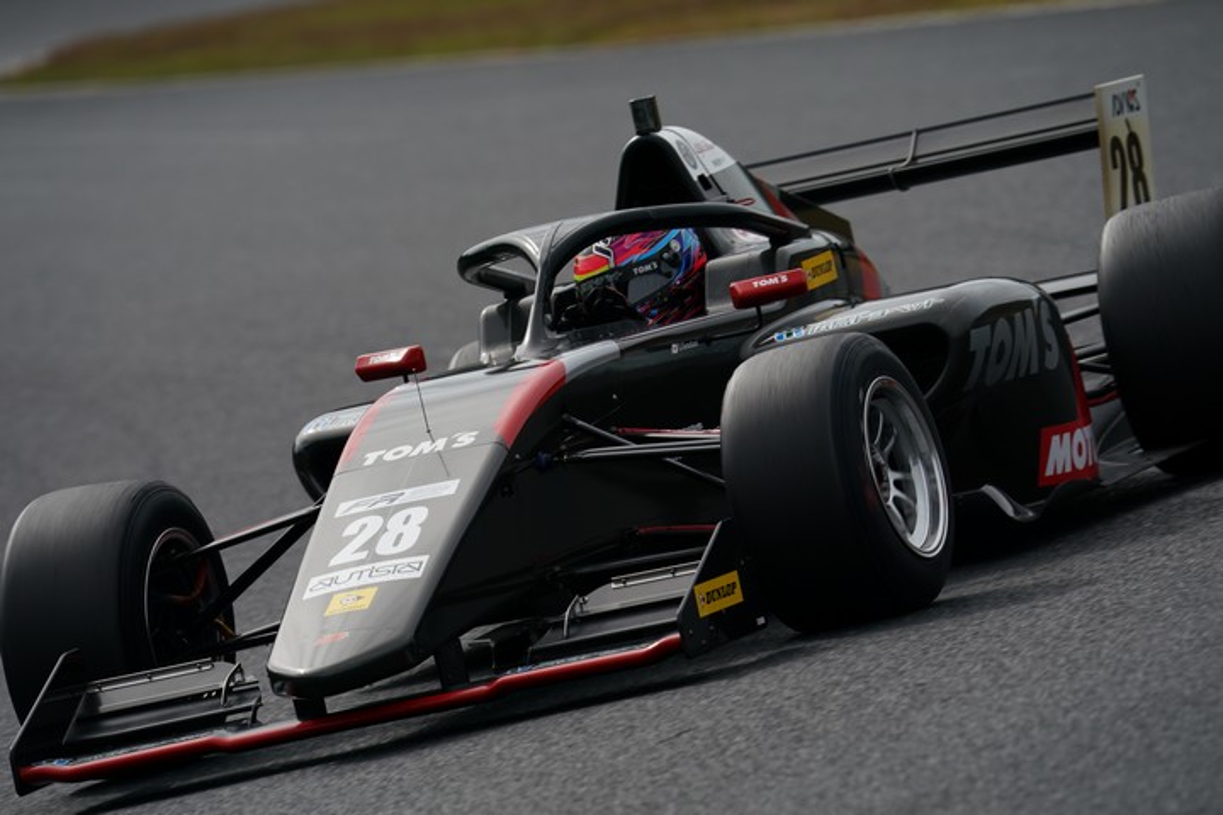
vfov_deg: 2.9
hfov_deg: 4.3
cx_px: 612
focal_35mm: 478
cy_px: 408
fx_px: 16237
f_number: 8
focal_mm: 478
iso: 200
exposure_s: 1/800
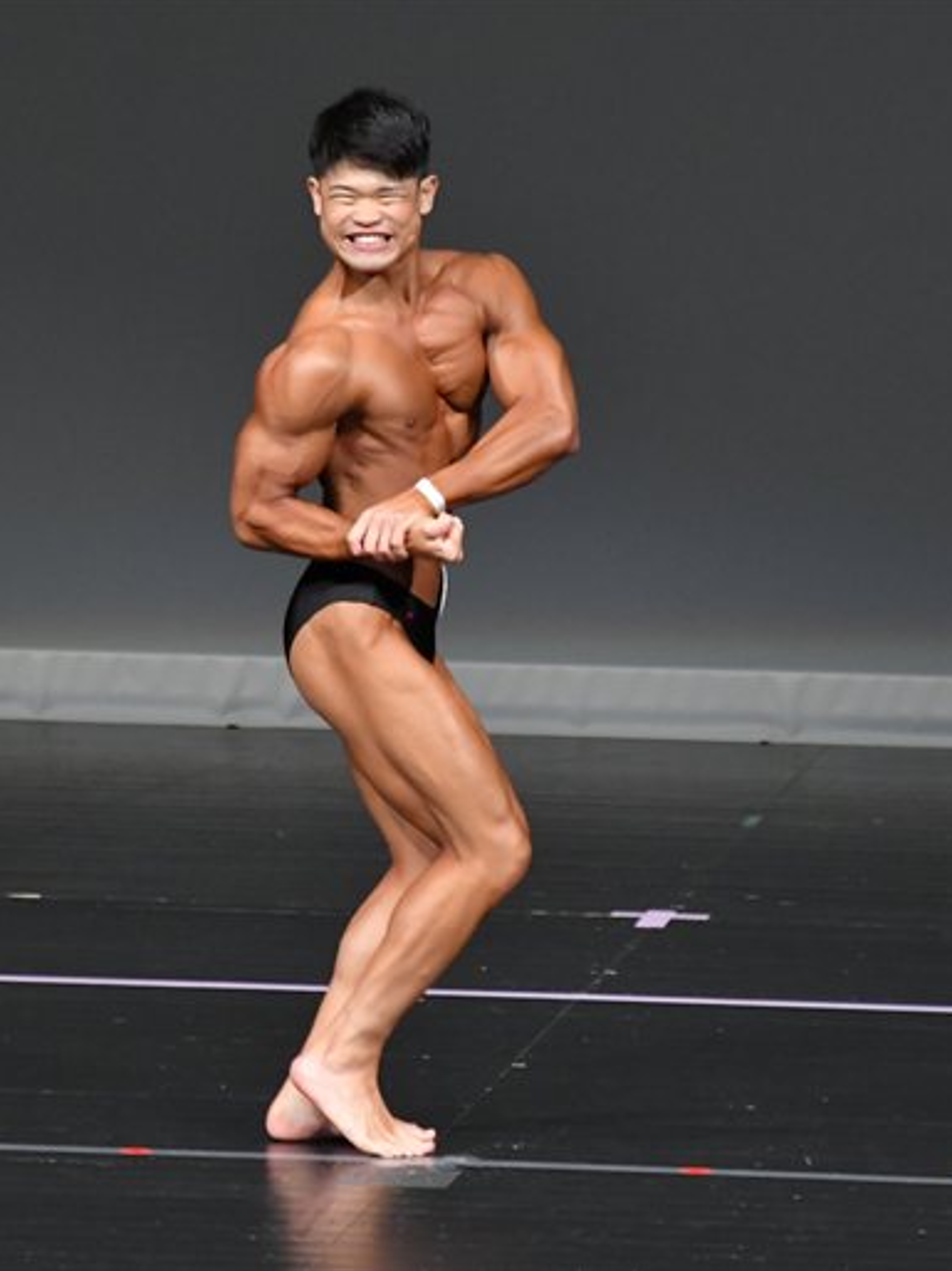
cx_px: 422
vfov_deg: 4.0
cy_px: 636
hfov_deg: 3.0
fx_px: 18350
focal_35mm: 500
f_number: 5.6
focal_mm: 230
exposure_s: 1/400
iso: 4000
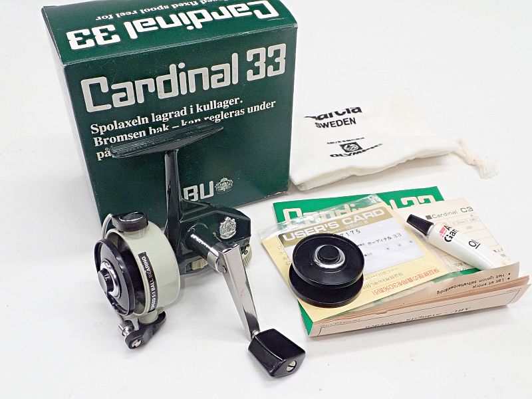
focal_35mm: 30
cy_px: 200
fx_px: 461
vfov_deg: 46.8
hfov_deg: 60.0
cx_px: 266
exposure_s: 1/50
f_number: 3.2
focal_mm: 5.5
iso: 800
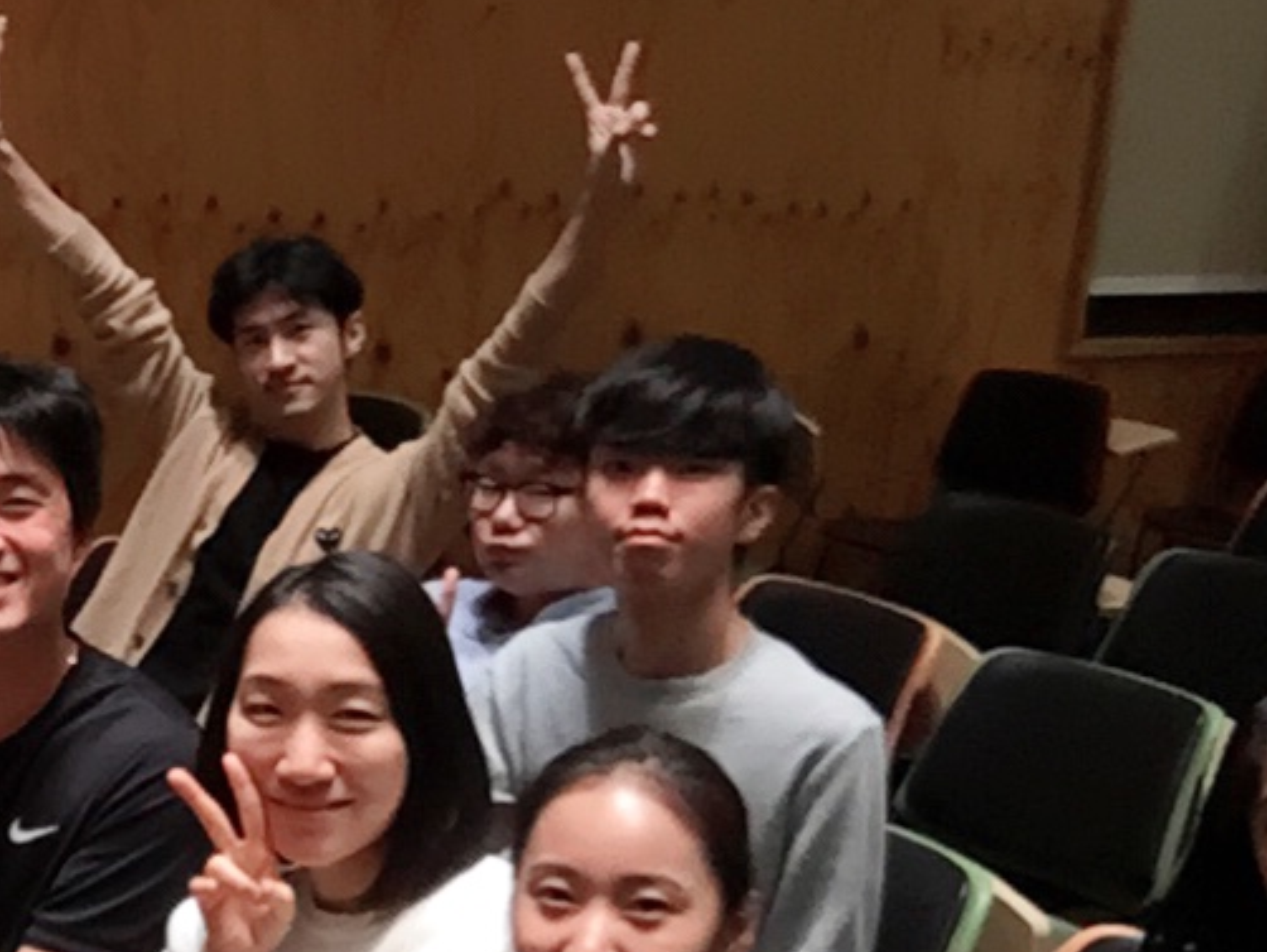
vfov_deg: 18.5
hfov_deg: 22.3
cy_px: 747
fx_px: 2893
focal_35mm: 79
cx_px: -343
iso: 100
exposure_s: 1/30
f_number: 2.2
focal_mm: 2.65
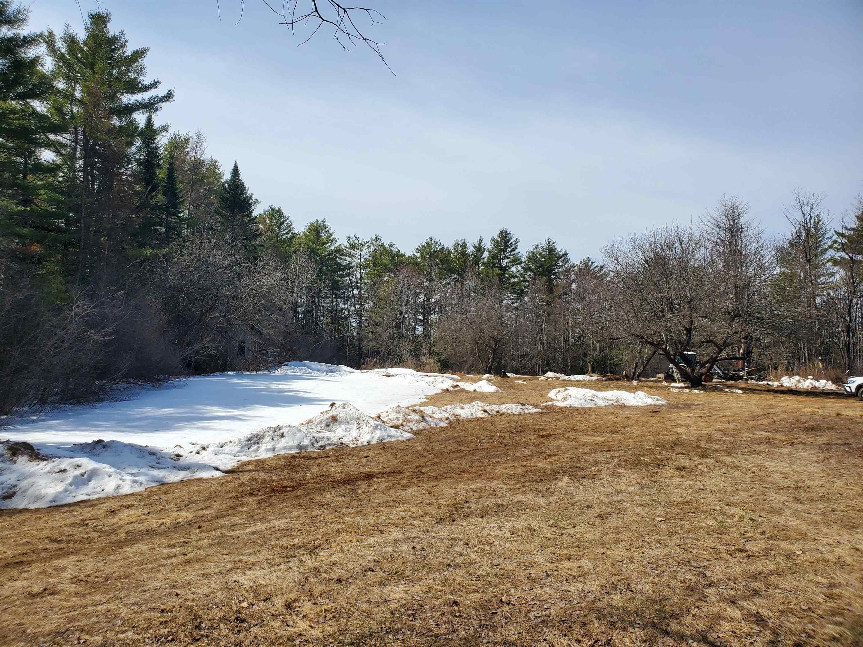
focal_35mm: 26
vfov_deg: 53.1
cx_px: 432
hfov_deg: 67.3
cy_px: 324
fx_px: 648
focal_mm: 4.3
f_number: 2.4
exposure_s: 1/1930
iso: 50
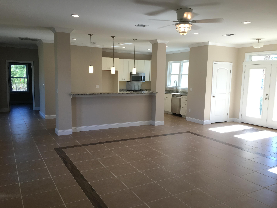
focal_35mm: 29
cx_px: 138
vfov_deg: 48.2
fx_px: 232
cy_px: 104
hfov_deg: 61.7
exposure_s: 1/120
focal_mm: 4.15
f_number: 2.2
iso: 40
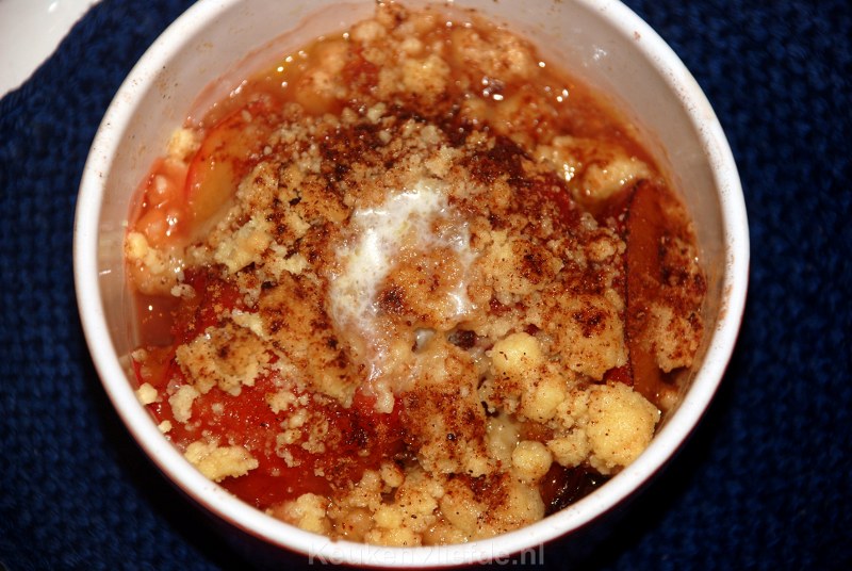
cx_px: 426
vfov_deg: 7.7
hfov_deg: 11.4
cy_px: 286
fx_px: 4266
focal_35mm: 180
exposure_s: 1/60
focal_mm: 120
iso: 200
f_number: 5.6
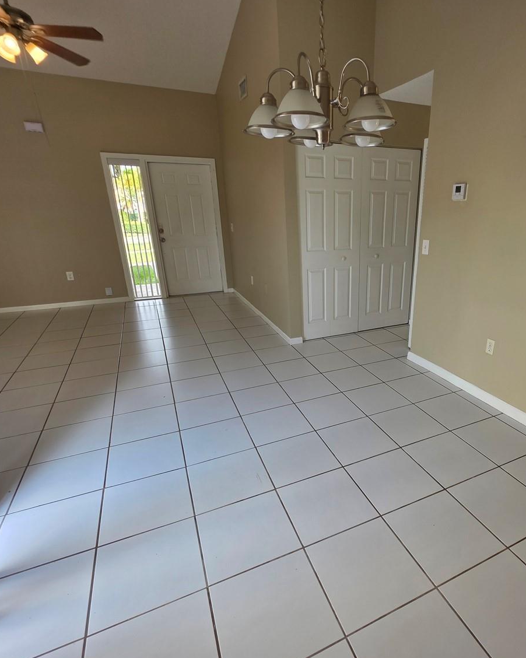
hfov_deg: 72.2
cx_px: 338
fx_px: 350
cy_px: 344
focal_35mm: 18
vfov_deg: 86.3
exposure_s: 1/120
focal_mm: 2.2
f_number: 1.9
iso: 40
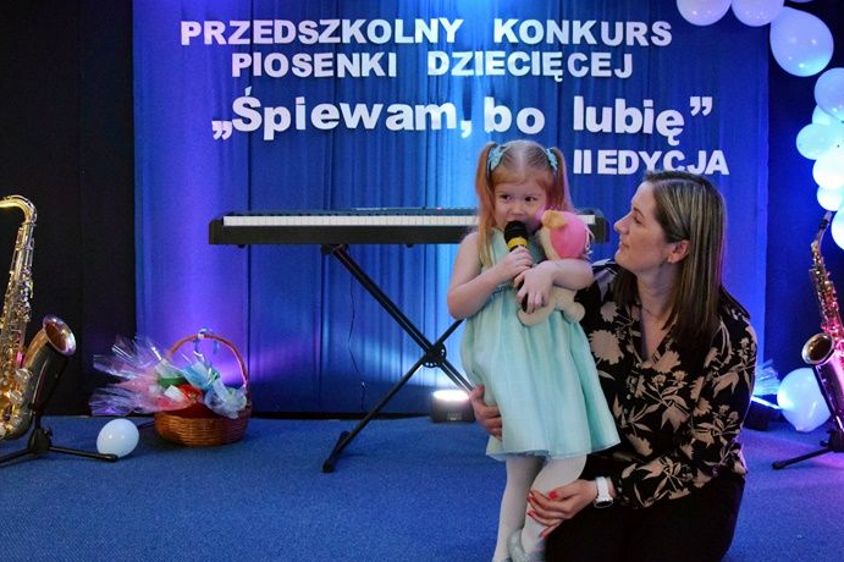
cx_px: 469
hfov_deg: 45.4
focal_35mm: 43
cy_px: 279
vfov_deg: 31.2
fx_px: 1008
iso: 5600
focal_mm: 22
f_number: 3.8
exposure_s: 1/100
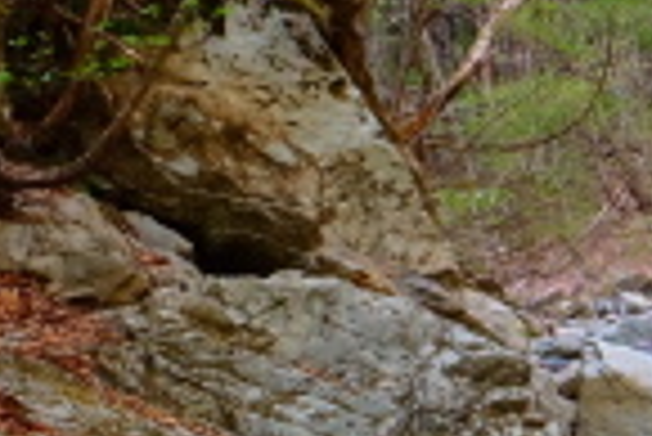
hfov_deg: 13.4
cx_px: 1331
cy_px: 553
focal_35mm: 130
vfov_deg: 10.4
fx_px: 2357
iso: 200
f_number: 22
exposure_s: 1/2
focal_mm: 18
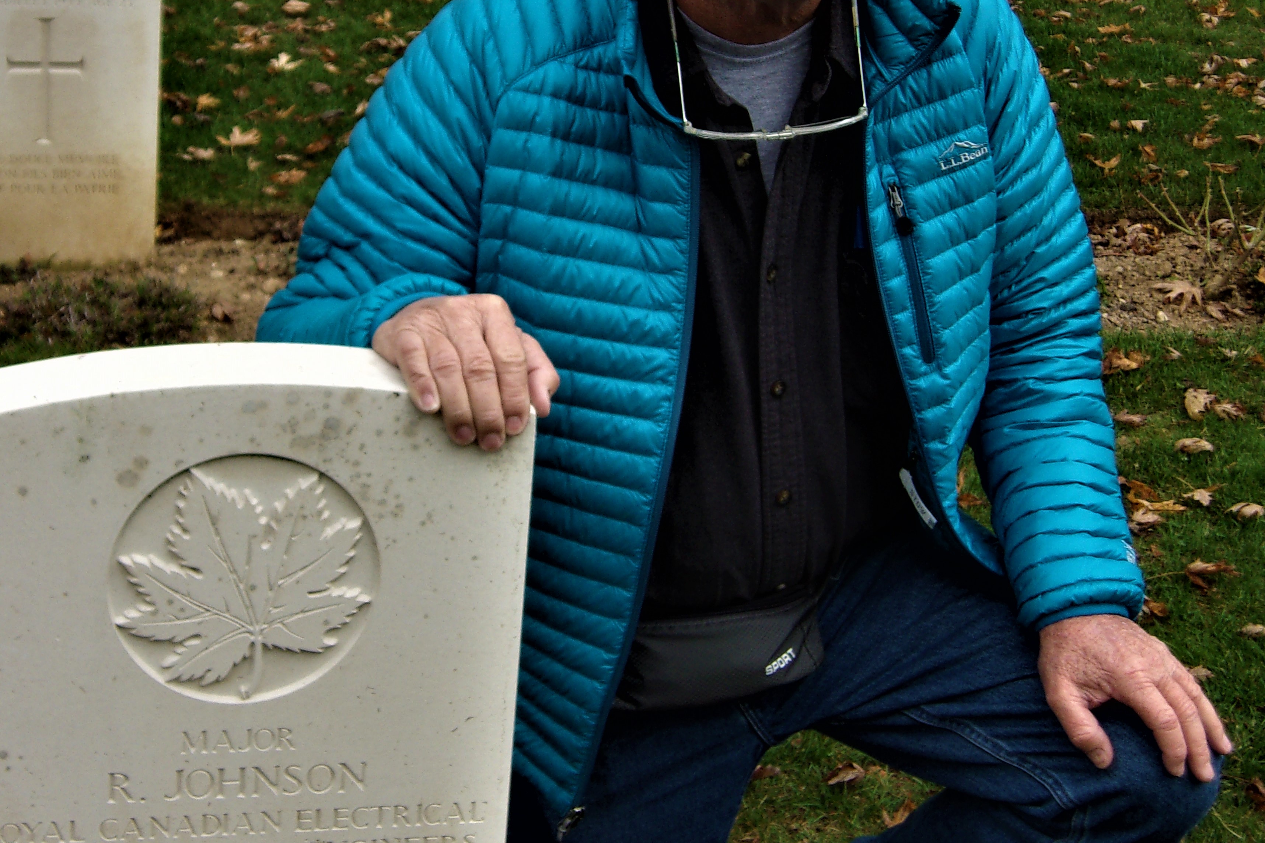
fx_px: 2600
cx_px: 631
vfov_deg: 18.4
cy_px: 325
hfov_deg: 27.3
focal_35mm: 74
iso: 80
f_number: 4.2
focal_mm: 9.4
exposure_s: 1/200
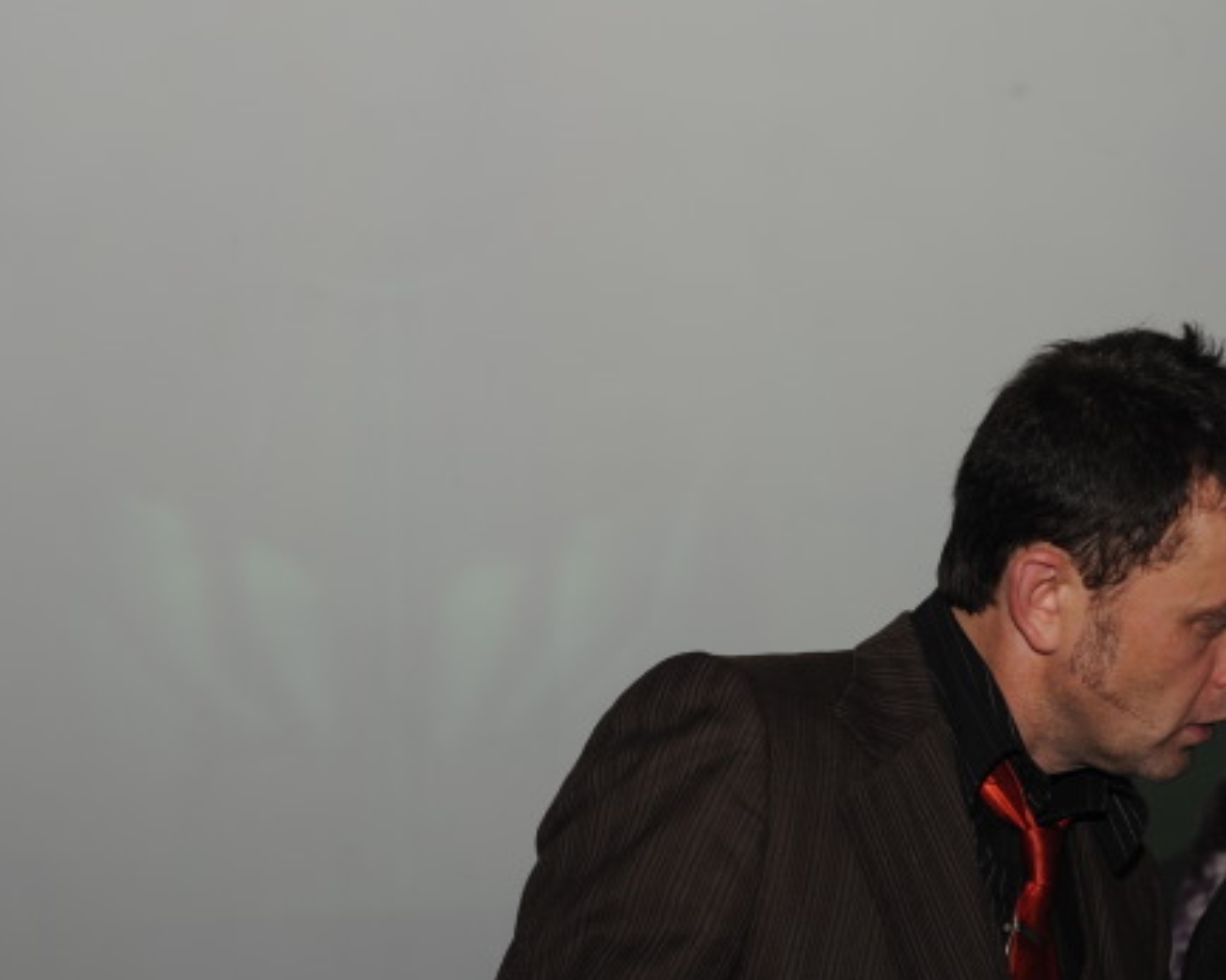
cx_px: 955
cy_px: 644
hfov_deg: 20.4
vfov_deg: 16.5
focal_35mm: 93
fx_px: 3374
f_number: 3.5
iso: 200
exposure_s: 1/30
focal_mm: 50
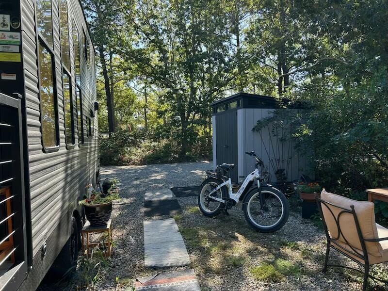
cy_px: 146
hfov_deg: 67.3
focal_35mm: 26
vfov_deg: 53.1
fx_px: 291
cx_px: 194
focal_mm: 5.7
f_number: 1.5
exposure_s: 1/516
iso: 50
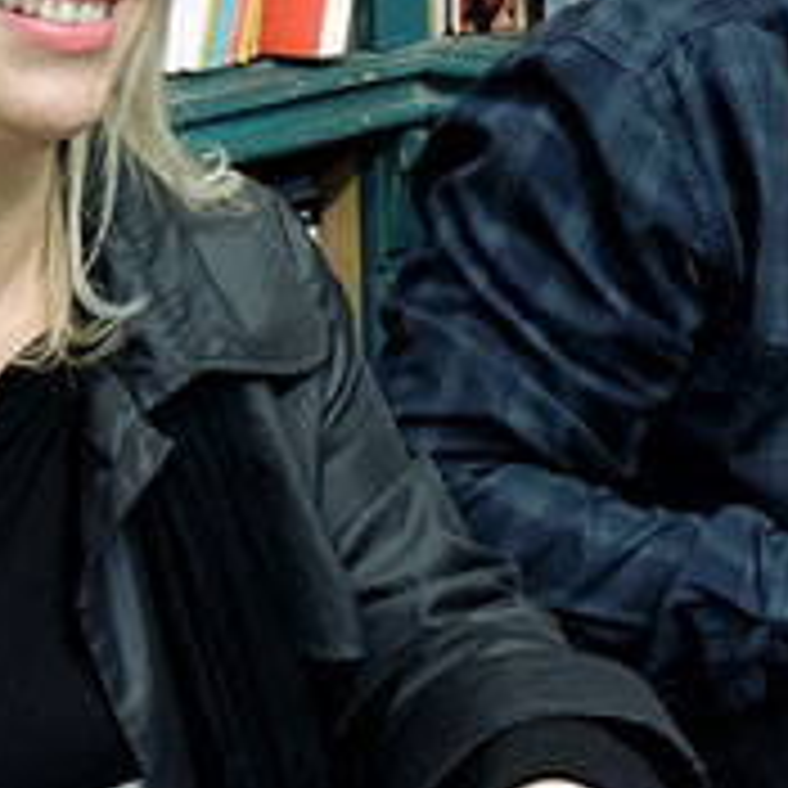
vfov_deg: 15.2
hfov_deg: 15.2
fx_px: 2936
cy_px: 122
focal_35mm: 114
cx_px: 549
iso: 720
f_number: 3.5
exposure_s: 1/13
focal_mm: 8.3
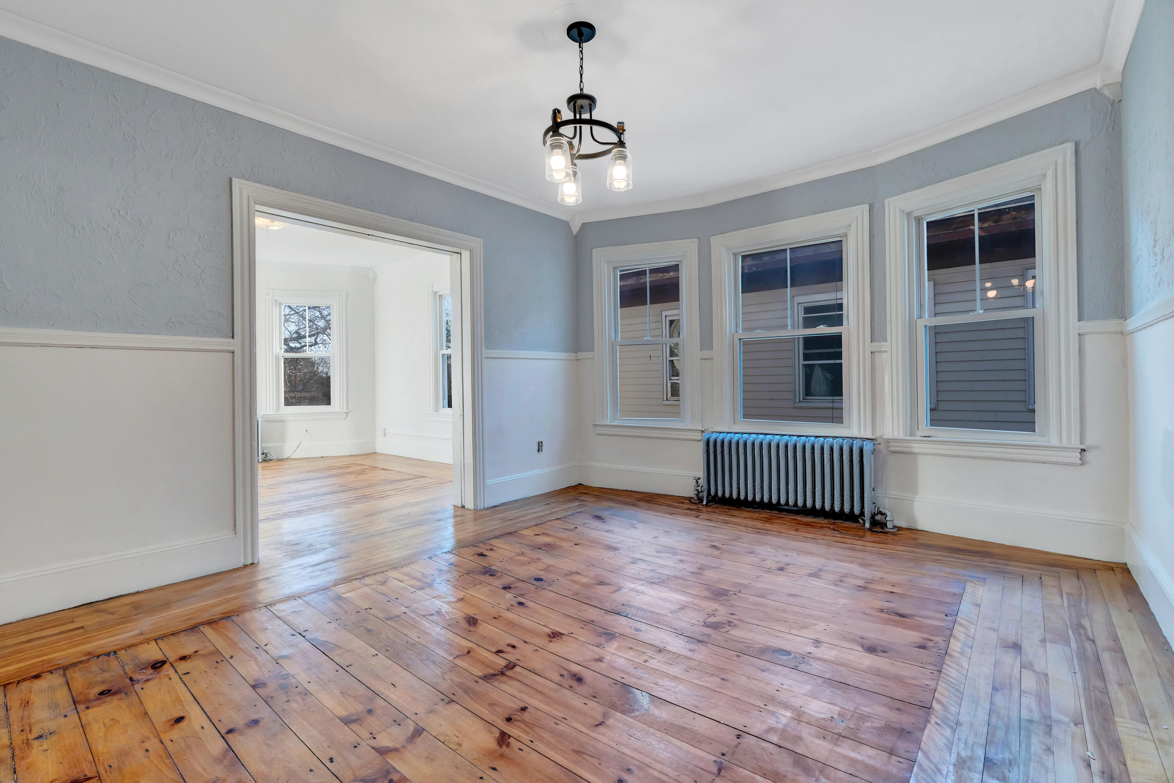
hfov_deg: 96.7
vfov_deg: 73.7
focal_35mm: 16
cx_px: 587
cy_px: 392
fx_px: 522
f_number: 8
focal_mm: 16
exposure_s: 1/90
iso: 800
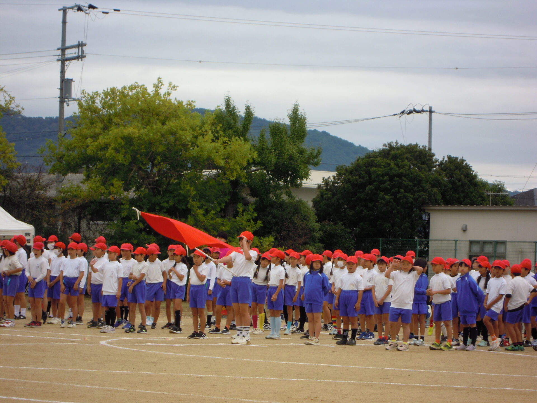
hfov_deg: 14.1
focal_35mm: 140
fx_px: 2172
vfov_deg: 10.6
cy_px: 202
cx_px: 268
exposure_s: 1/100
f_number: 6.6
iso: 100
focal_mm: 25
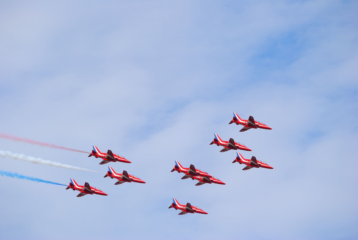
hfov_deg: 9.5
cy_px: 120
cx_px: 179
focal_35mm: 218
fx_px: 2166
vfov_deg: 6.3
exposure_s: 1/320
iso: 100
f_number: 8
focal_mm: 145
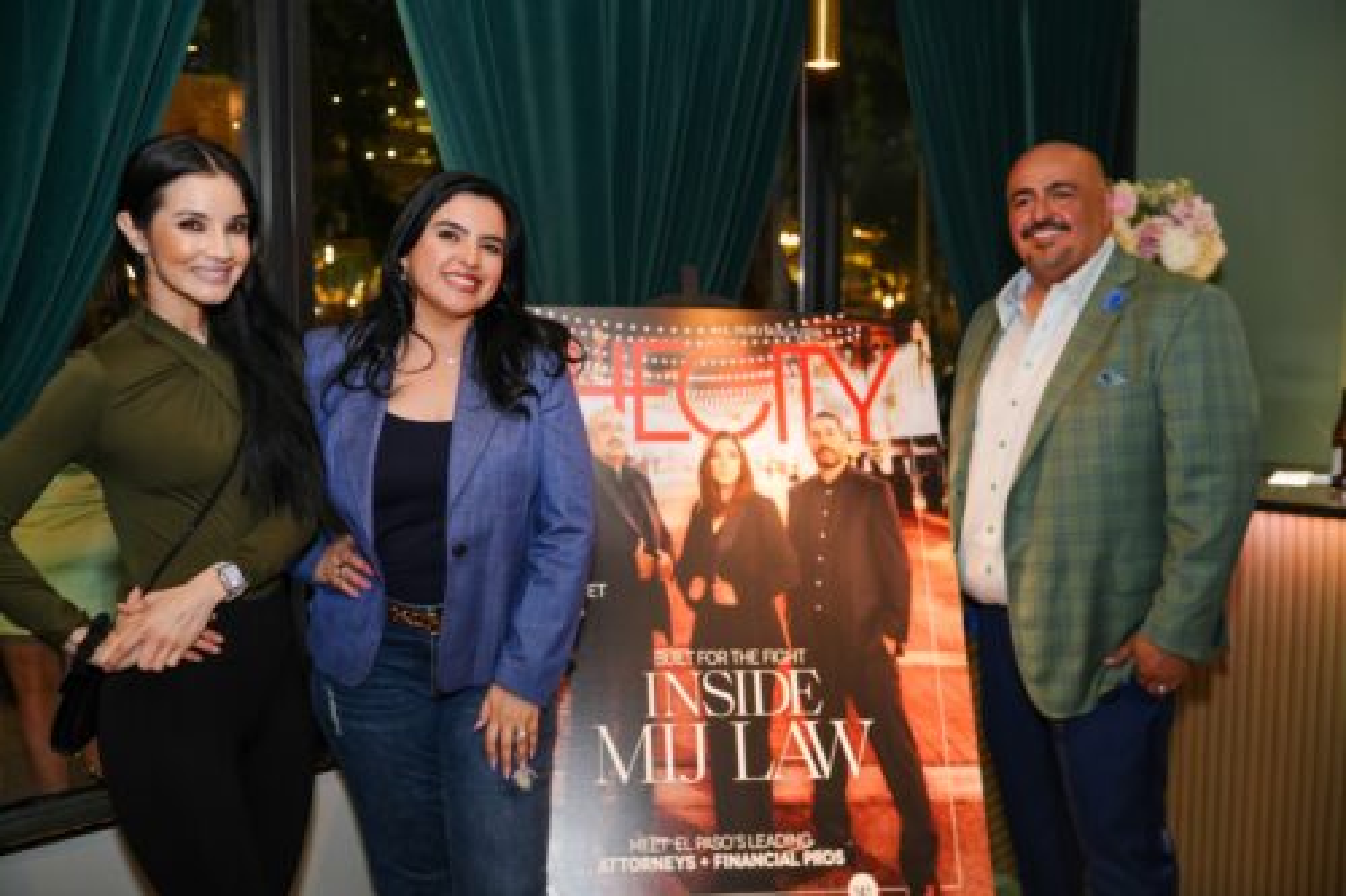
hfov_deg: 53.1
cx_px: 673
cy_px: 448
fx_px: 1345
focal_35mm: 36
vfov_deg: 36.8
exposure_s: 1/40
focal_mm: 36
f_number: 4.5
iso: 1000
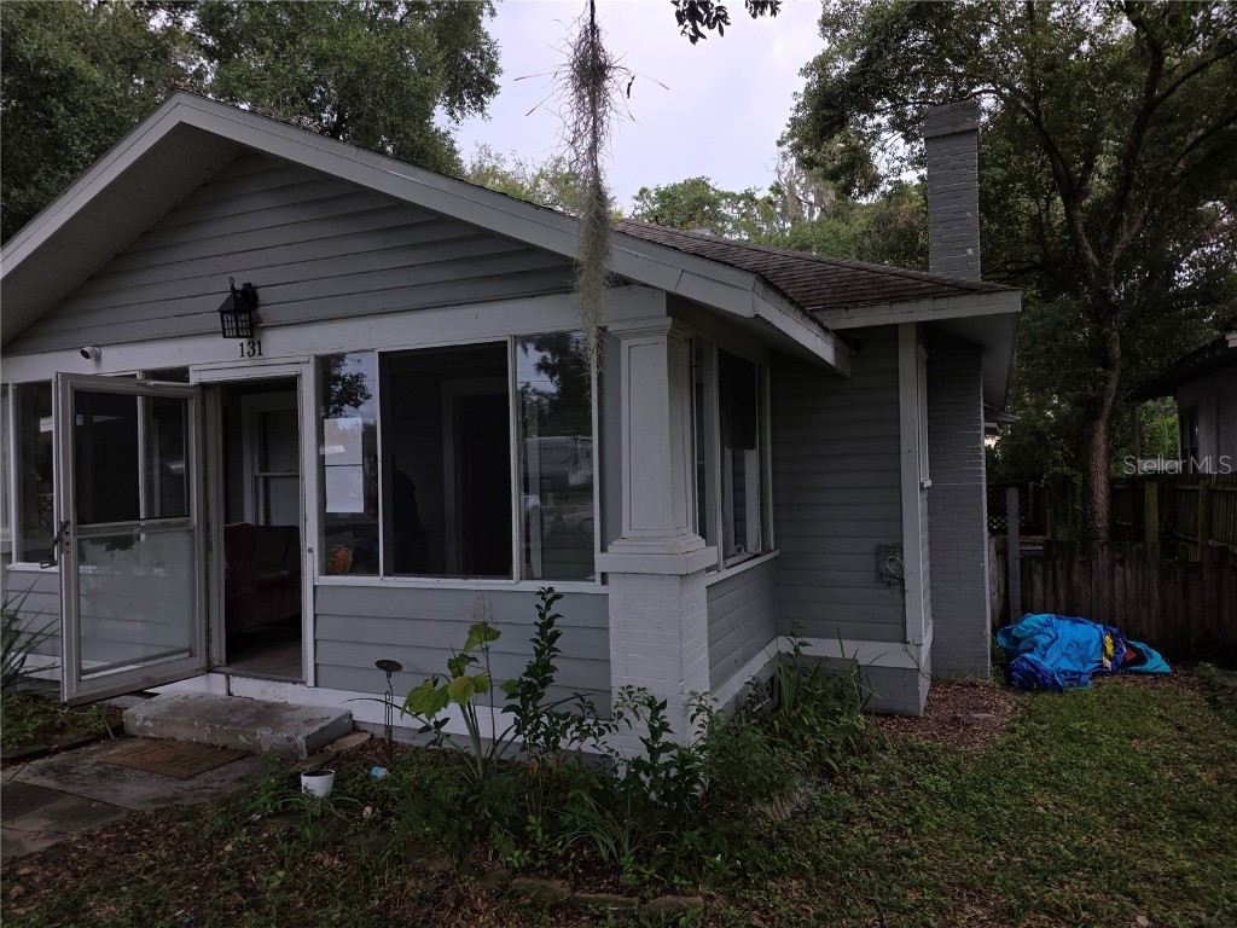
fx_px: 822
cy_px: 464
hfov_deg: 73.9
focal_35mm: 23
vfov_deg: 58.9
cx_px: 618
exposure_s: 1/311
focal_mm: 6.25
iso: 12
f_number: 1.7
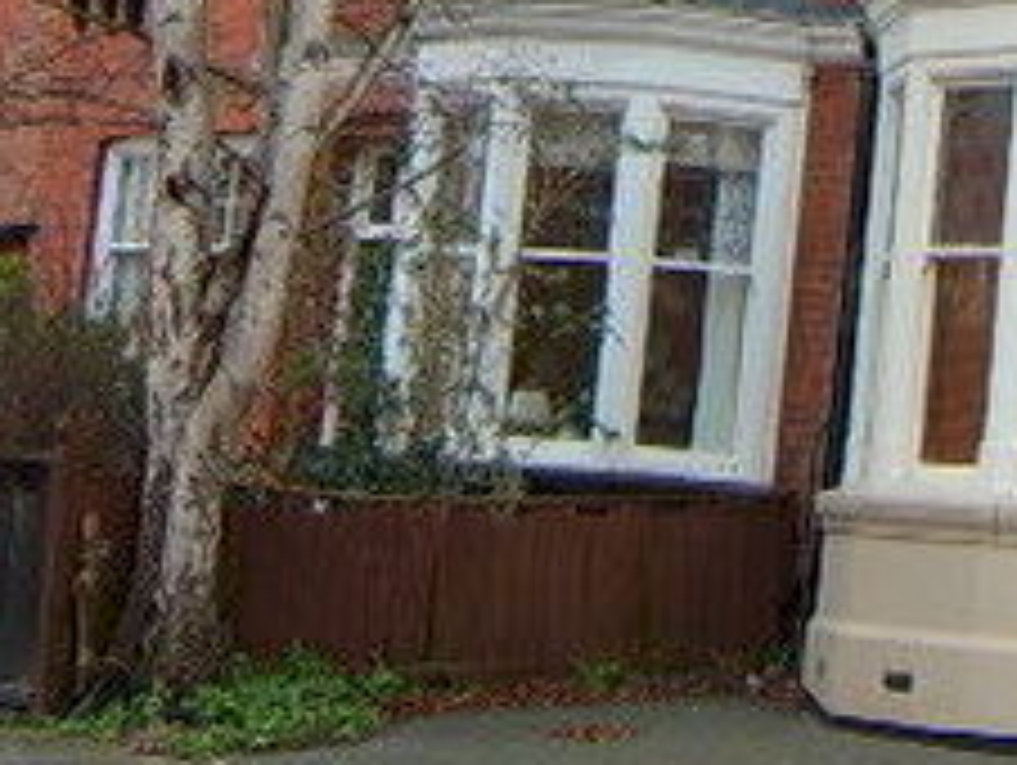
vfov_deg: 14.7
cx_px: 1422
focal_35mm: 96
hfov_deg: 18.6
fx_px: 2823
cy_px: -268
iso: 50
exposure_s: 1/92
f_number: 2.7
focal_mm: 8.13
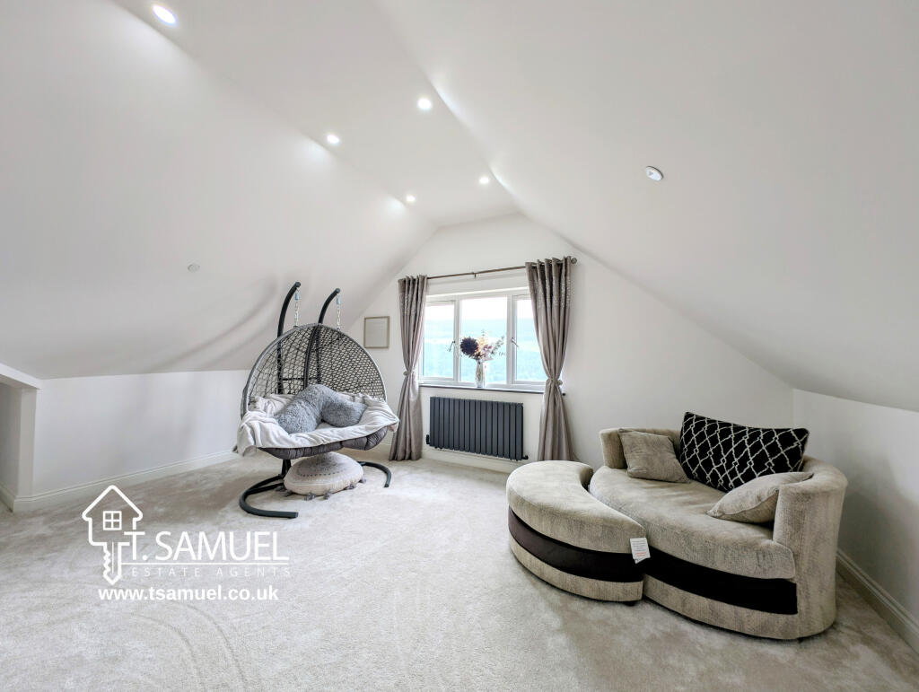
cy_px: 346
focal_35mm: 12
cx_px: 460
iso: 42
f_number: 1.95
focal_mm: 2.23
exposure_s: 1/107
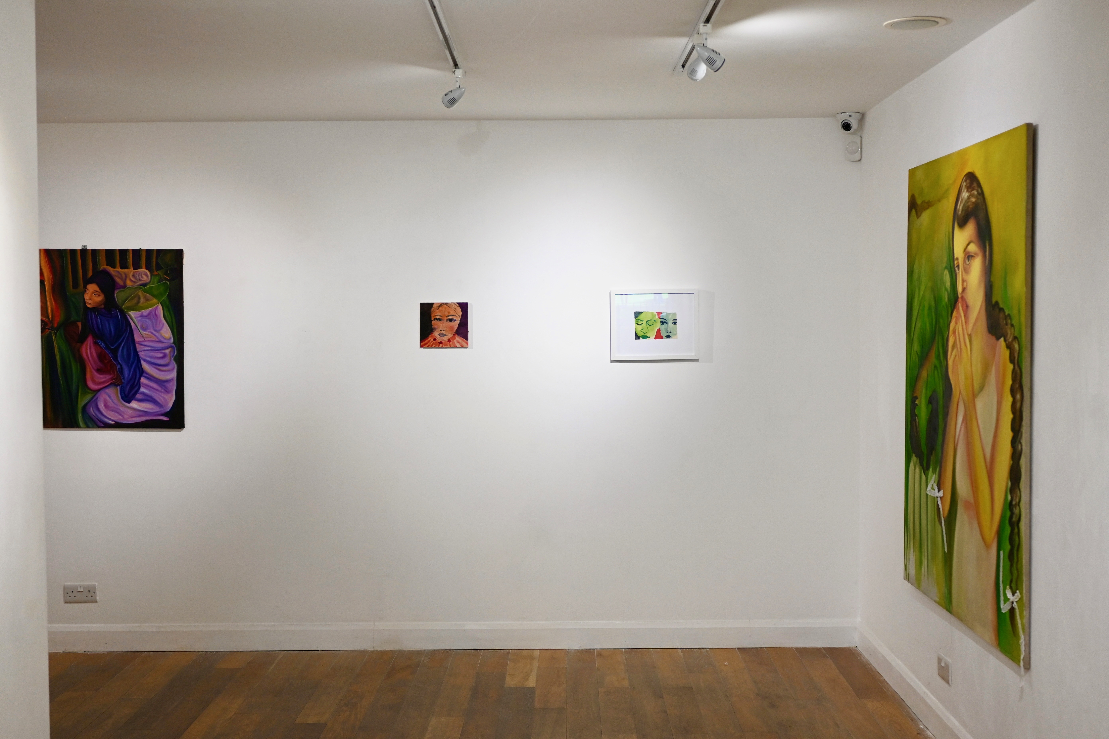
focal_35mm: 42
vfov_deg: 31.9
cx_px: 554
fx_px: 1294
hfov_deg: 46.4
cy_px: 370
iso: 500
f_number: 3.2
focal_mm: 28
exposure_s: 1/200
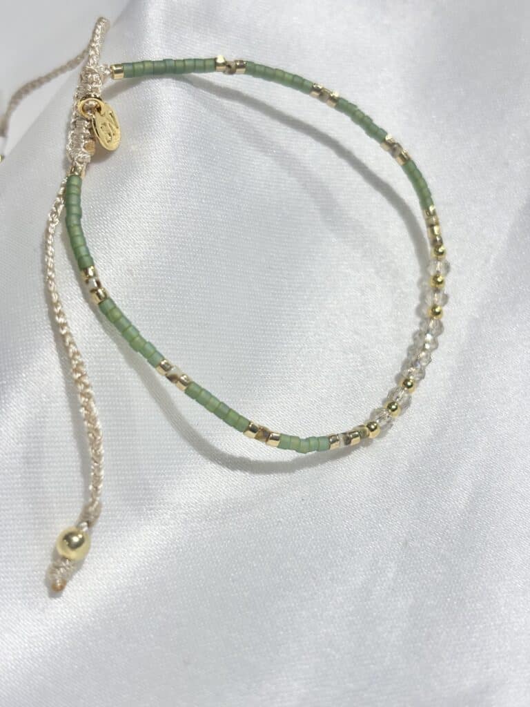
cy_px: 354
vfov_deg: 36.8
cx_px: 265
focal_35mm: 52
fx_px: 1062
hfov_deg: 28.0
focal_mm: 5.96
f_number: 1.6
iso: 32
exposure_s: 1/439
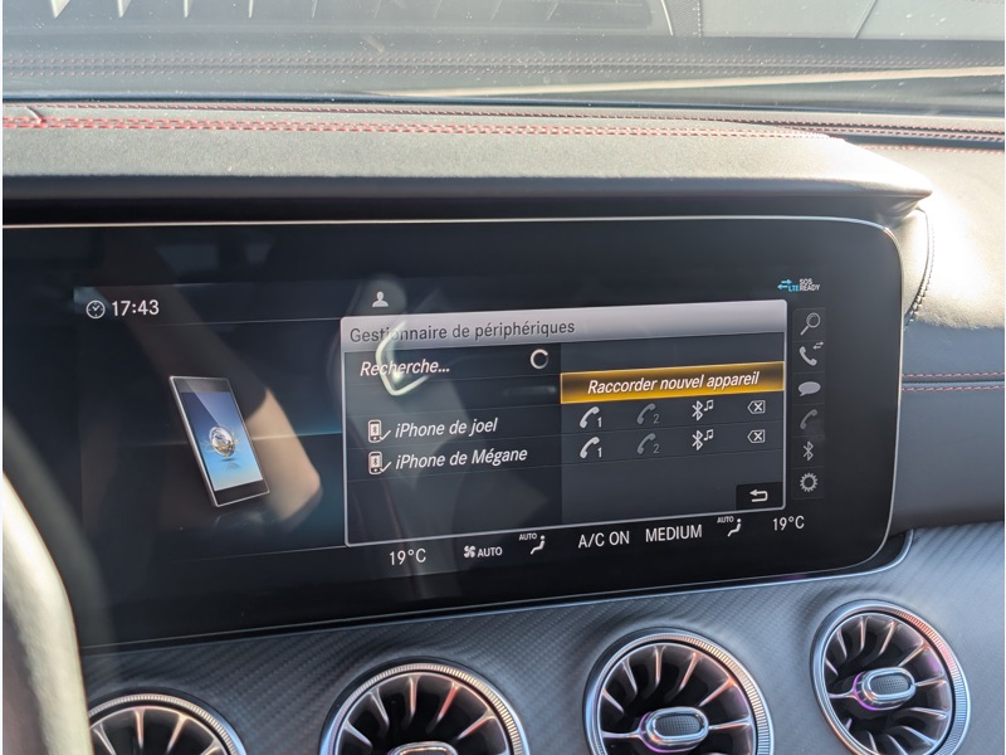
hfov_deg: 38.9
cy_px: 378
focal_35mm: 49
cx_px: 503
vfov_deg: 29.7
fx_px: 1424
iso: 17
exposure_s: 1/172
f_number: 1.68
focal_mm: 6.9
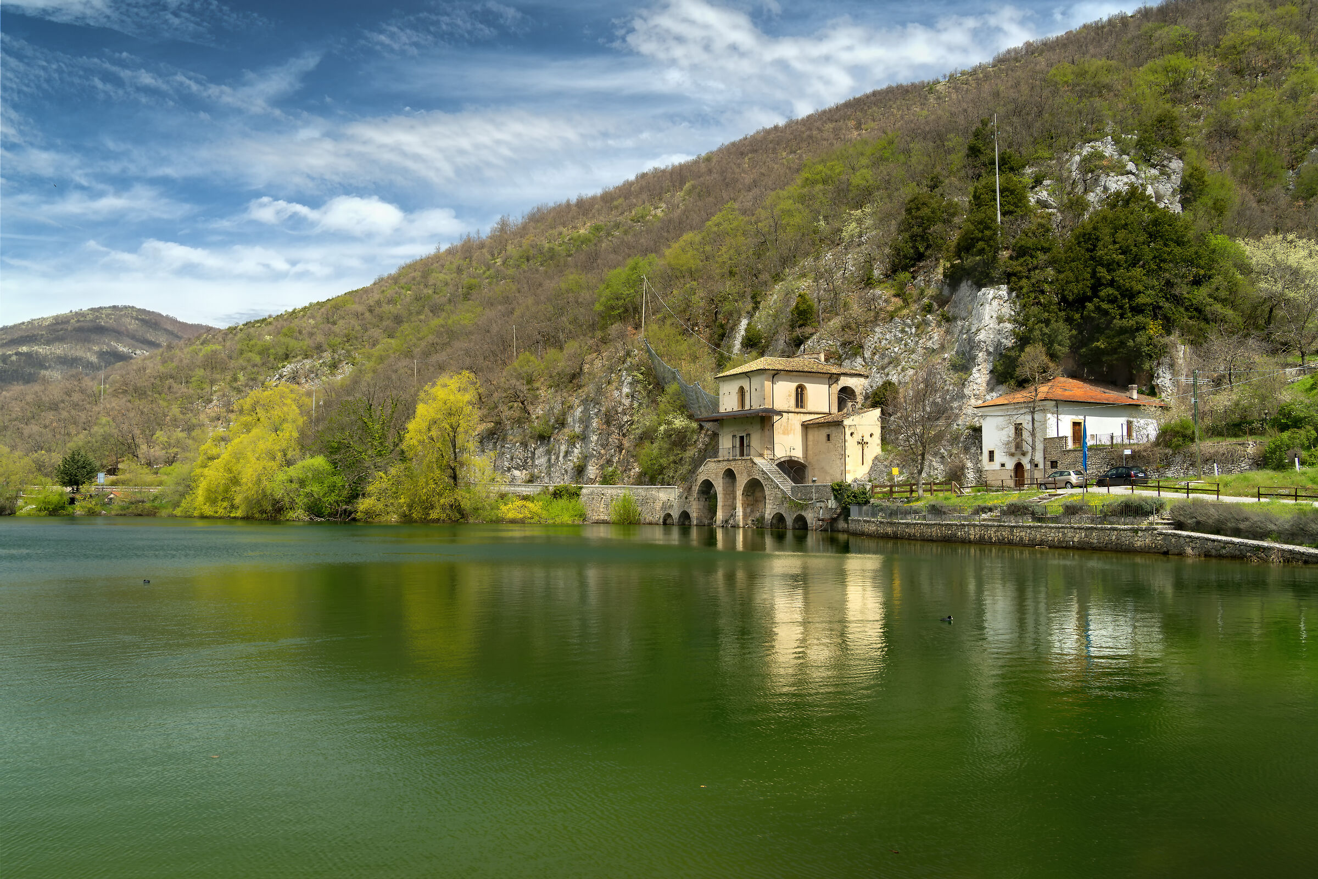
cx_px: 659
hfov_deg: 60.3
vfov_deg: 42.3
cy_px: 440
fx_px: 1135
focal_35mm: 31
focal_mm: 31
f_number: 11
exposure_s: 1/50
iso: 100
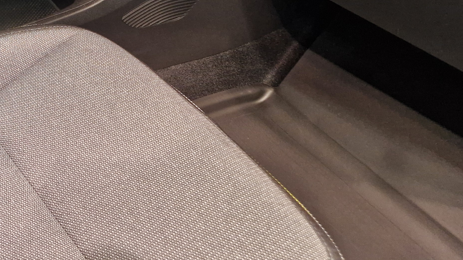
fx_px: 663
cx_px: -20
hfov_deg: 34.3
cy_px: -104
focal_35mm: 54
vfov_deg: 19.9
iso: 320
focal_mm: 5.4
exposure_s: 1/100
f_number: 1.8
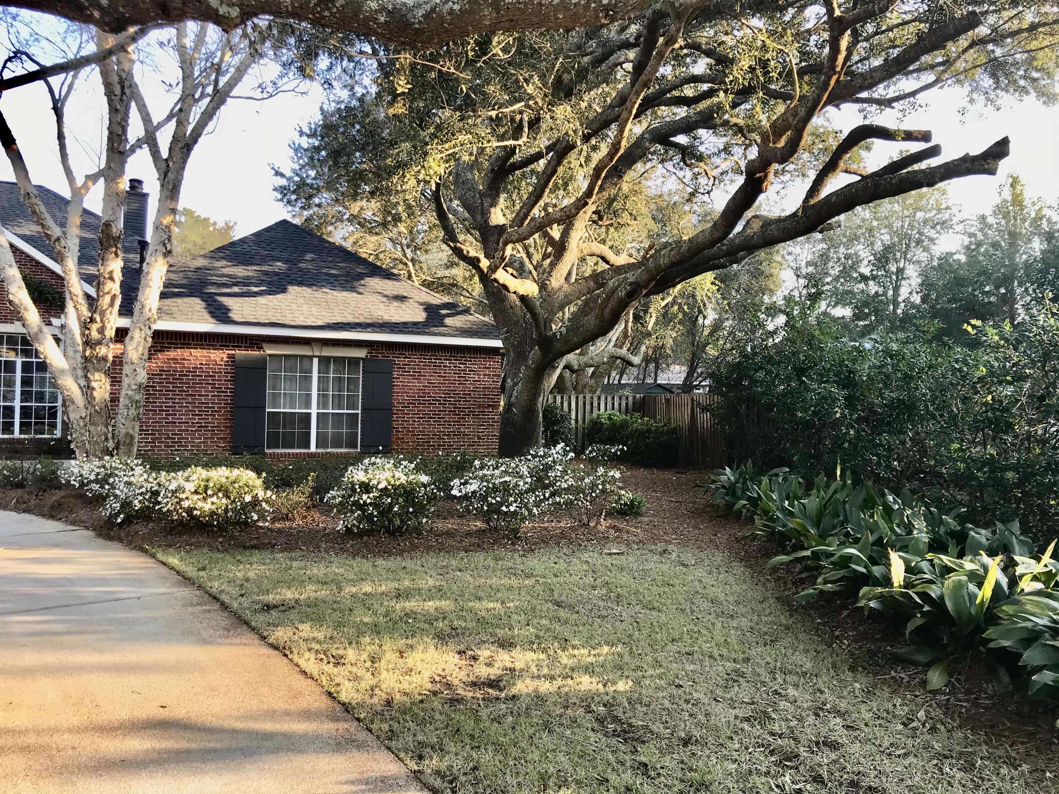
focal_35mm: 28
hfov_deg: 63.4
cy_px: 397
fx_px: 857
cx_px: 530
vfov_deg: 49.7
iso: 20
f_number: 1.8
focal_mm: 3.99
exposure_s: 1/218
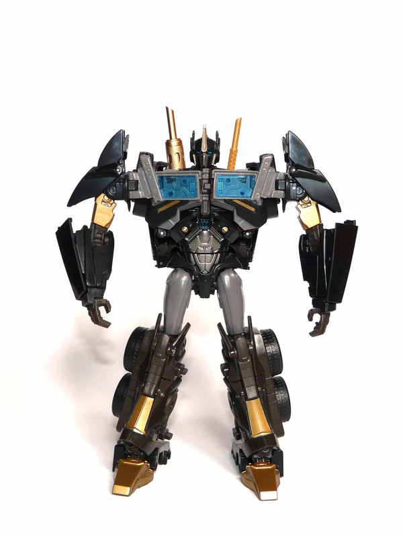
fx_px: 652
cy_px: 268
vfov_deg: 44.8
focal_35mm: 42
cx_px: 202
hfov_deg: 34.3
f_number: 3.2
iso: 100
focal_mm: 6.8
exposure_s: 1/125
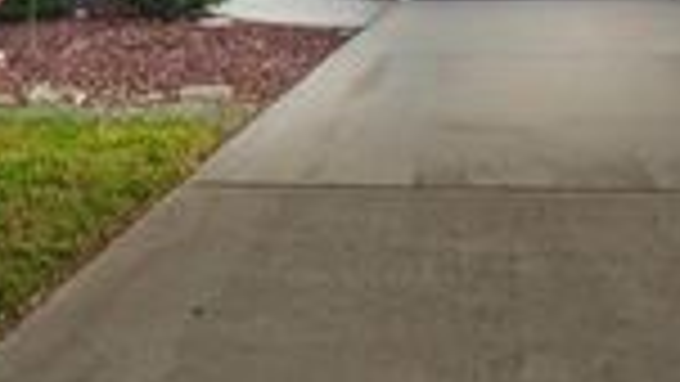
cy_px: -222
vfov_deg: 16.0
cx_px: 554
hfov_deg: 30.3
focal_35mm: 68
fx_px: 1222
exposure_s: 1/500
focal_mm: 13
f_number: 4
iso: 100
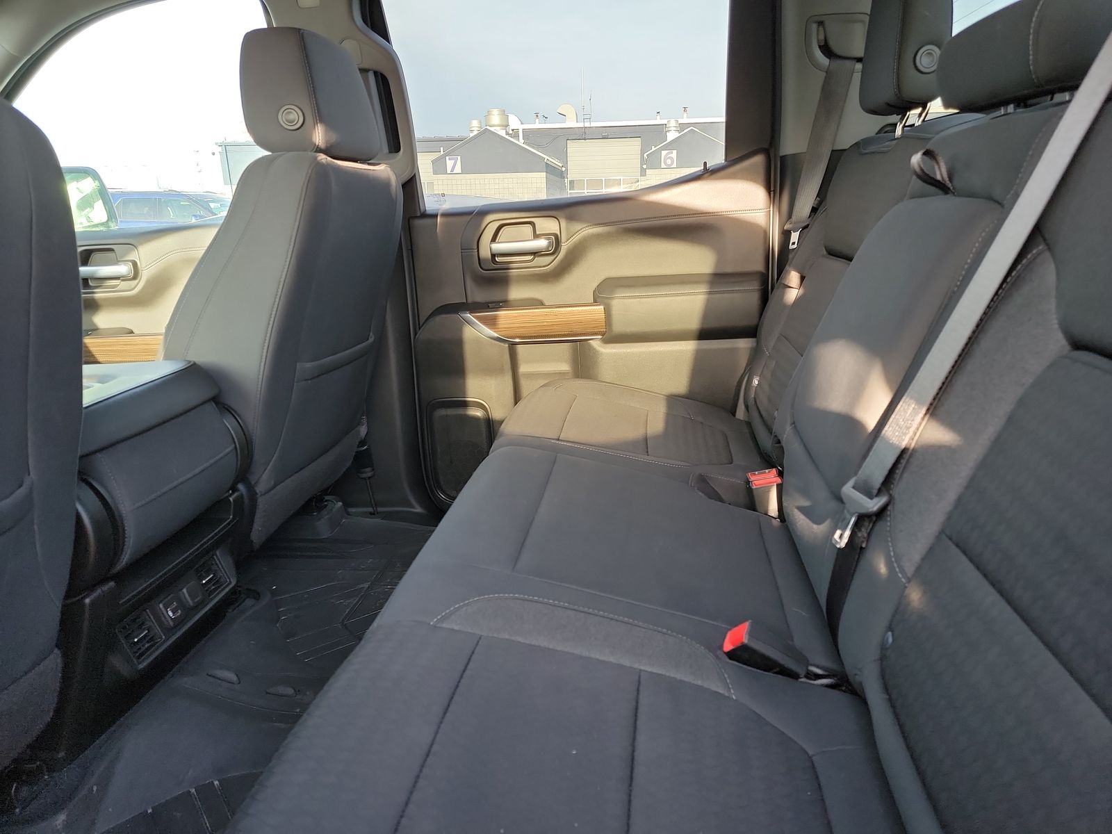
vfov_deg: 56.8
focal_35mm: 24
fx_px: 771
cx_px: 556
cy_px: 417
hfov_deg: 71.6
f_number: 1.8
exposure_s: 1/59
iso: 144
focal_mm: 6.7
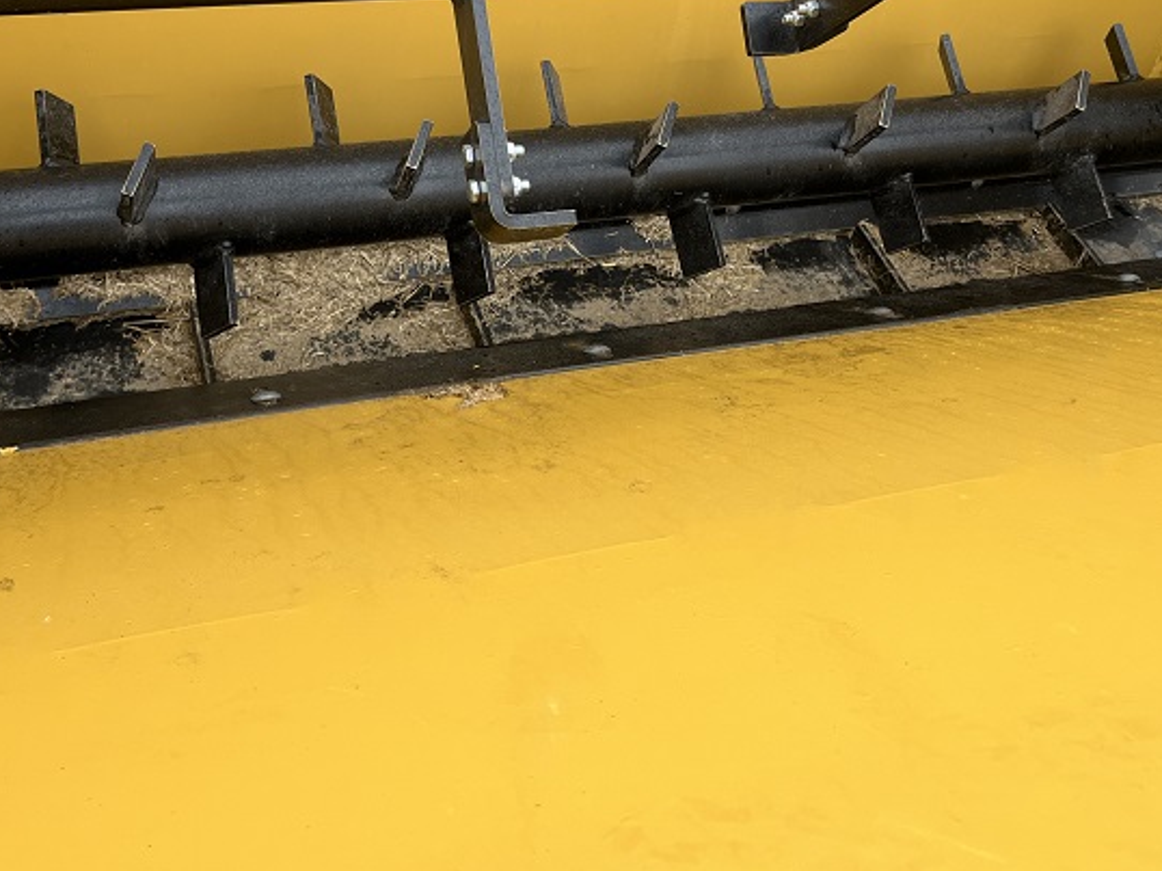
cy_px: 254
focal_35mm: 39
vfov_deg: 36.2
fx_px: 1309
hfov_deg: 47.8
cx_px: 541
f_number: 1.6
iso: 50
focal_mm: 5.1
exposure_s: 1/864
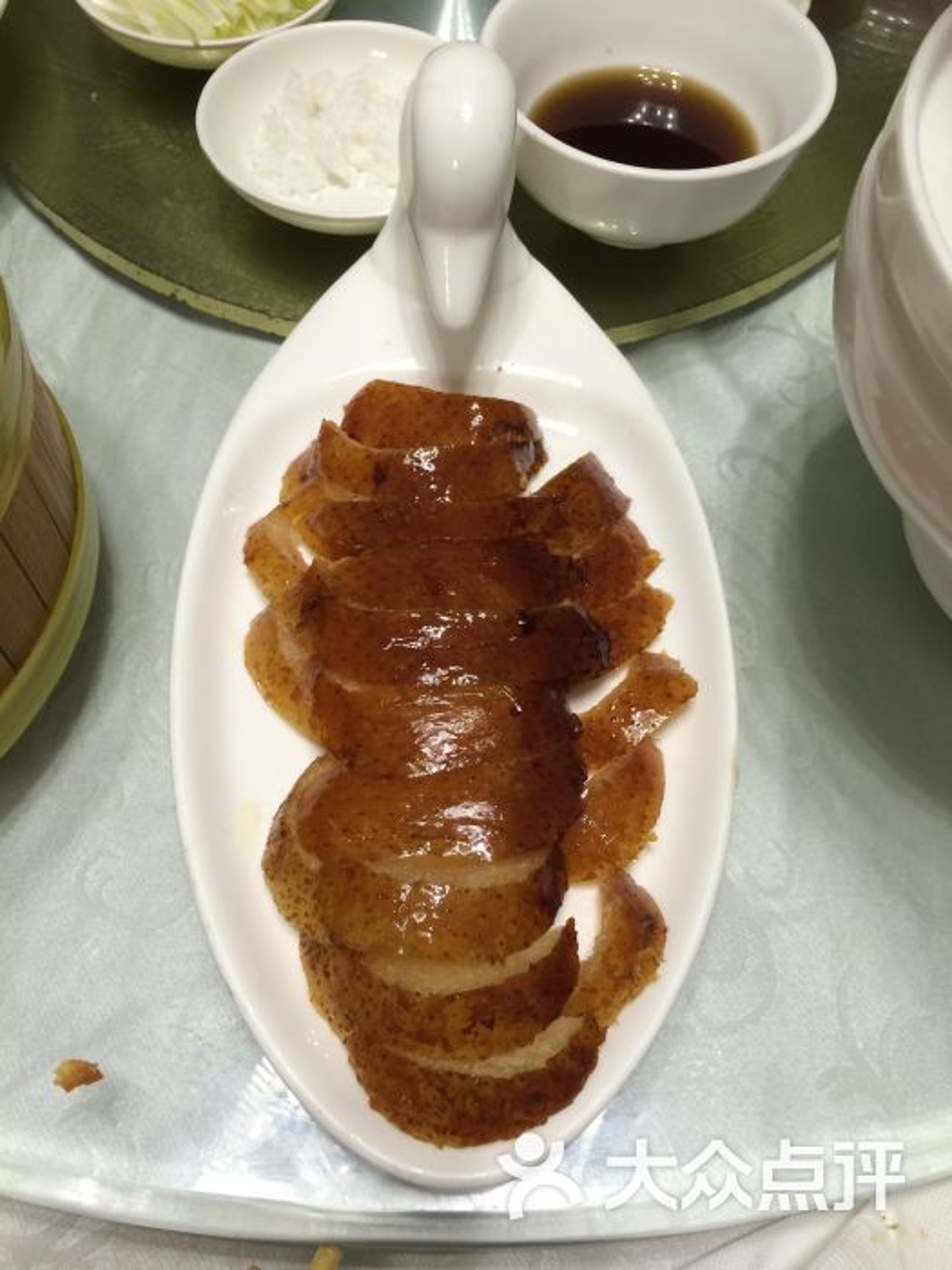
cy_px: 635
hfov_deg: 48.2
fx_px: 1063
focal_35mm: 29
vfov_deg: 61.7
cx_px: 476
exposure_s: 1/33
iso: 100
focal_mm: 4.15
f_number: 2.2
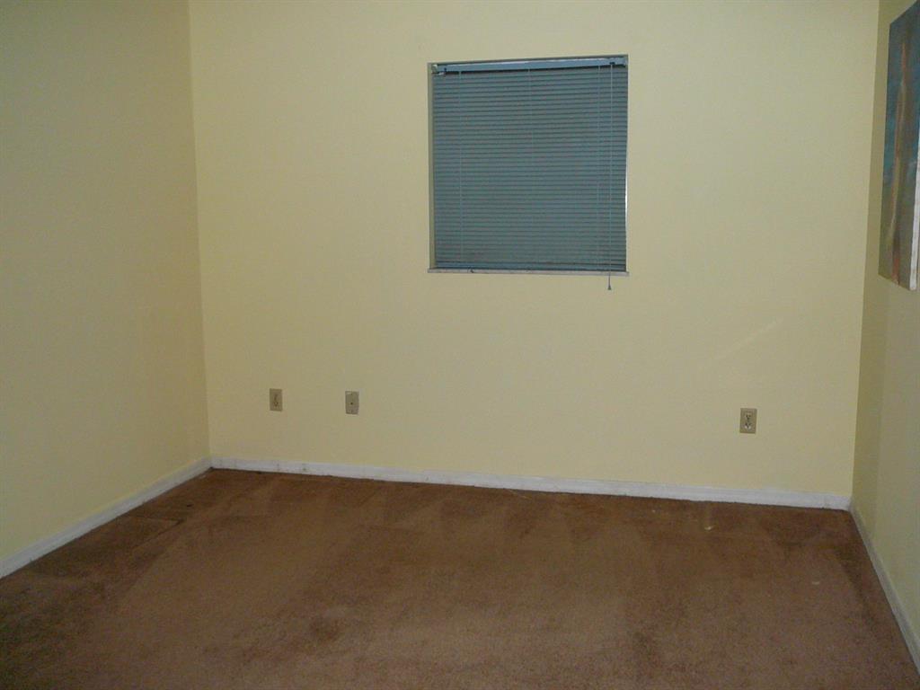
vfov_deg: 40.7
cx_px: 460
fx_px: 930
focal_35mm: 35
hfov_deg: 52.6
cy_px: 345
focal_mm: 5.2
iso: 200
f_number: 2.8
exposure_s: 1/30
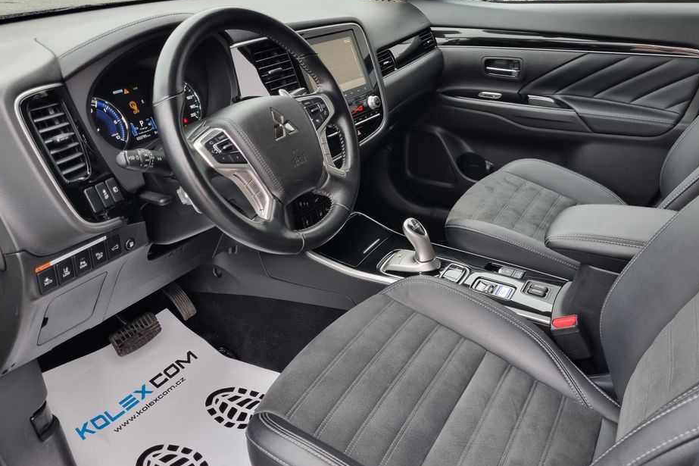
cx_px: 382
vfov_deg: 43.5
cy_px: 210
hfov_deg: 61.8
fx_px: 582
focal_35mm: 30
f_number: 1.8
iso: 200
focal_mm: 5.4
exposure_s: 1/100
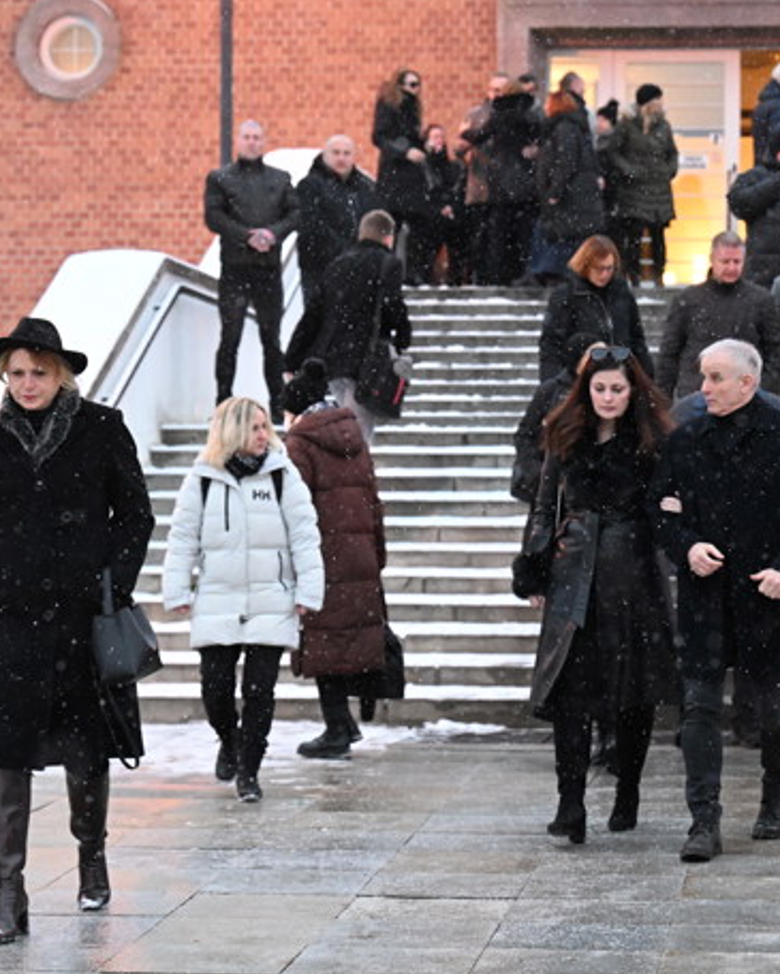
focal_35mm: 115
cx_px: 551
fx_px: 3317
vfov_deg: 16.7
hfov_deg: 13.4
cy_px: 489
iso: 8000
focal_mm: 81
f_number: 4
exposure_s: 1/320
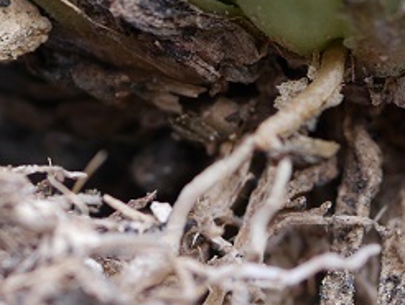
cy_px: 289
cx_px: 336
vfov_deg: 6.6
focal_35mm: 225
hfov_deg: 8.8
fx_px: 2635
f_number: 3.2
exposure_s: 1/125
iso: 200
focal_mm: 30
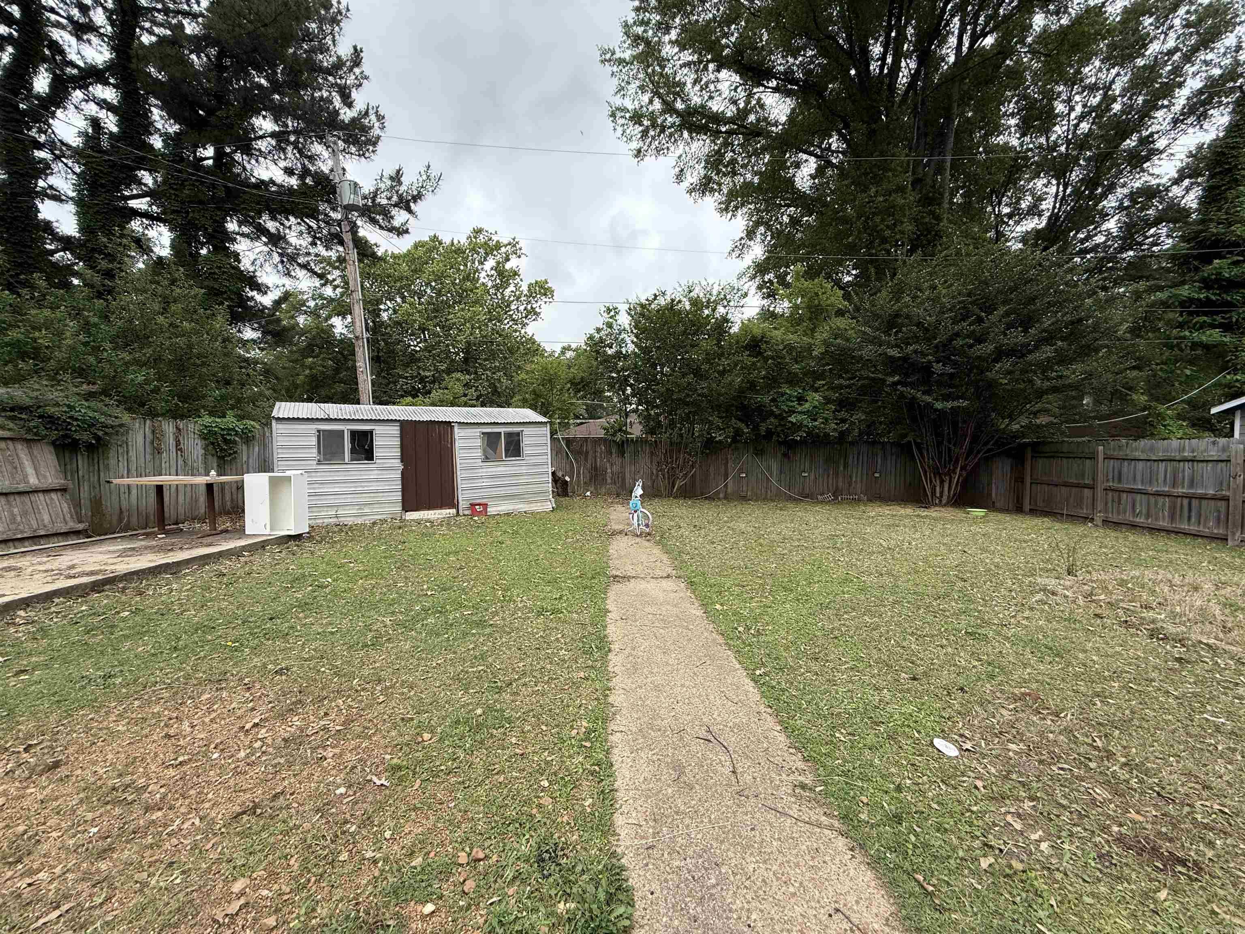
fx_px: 504
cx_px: 622
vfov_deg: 85.7
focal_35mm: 14
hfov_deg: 102.1
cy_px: 467
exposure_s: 1/760
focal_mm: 2.22
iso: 64
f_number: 2.2
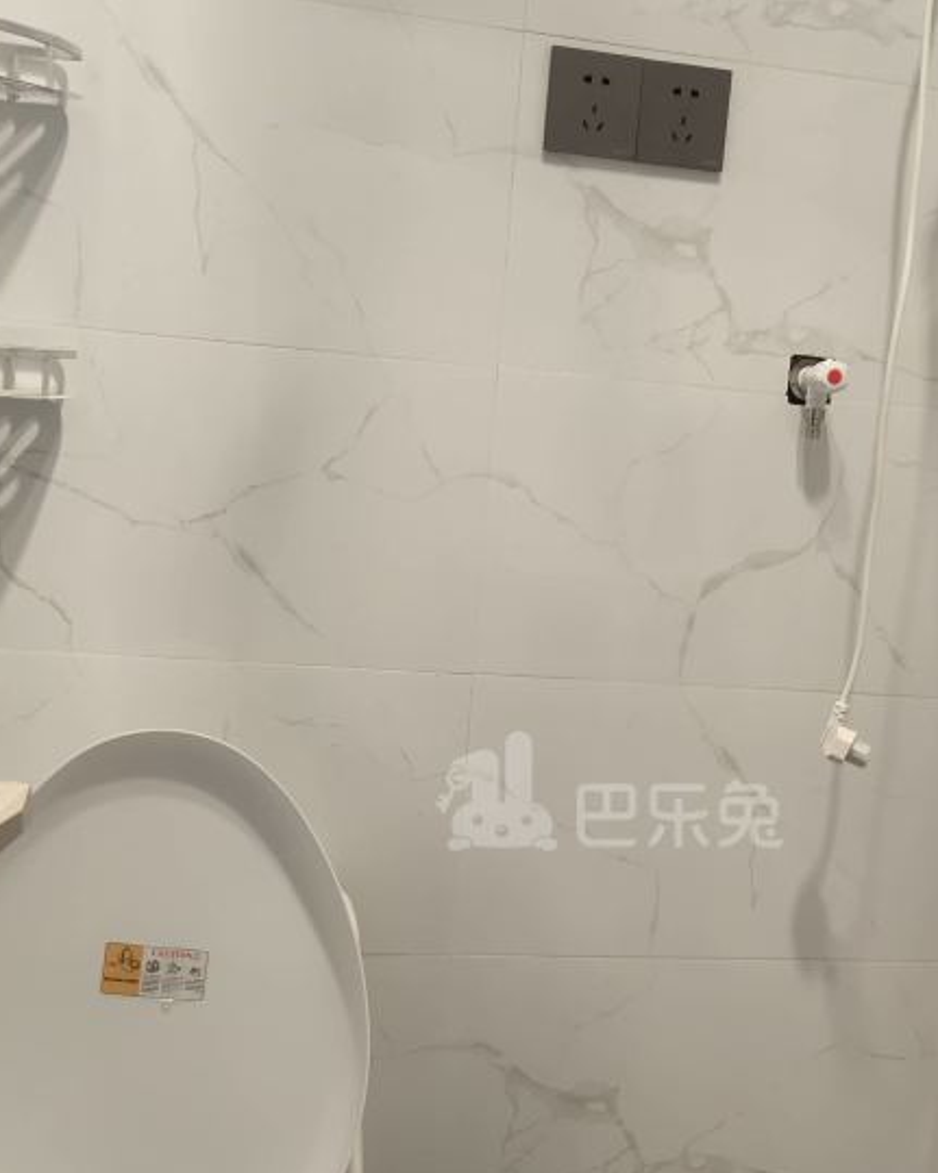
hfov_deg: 26.1
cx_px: 609
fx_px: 2013
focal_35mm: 58
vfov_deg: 32.2
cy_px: 793
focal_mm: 4.35
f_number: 1.79
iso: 56
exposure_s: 1/100
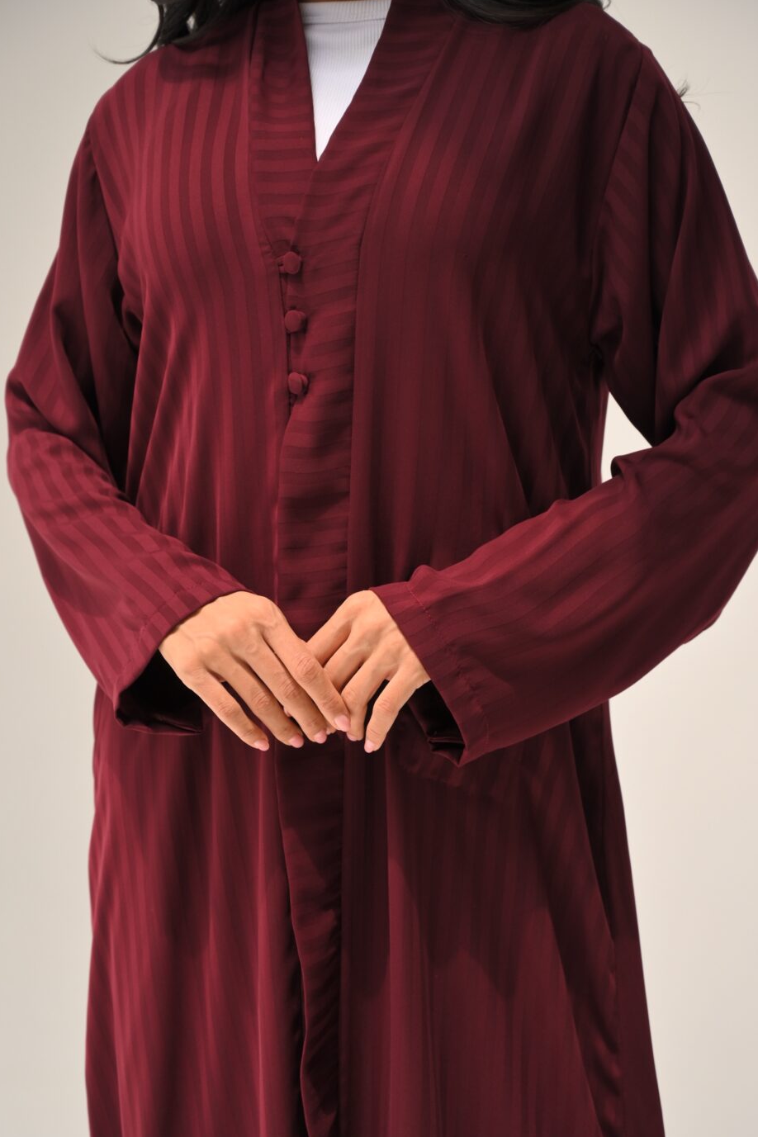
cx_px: 361
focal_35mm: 80
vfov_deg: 25.4
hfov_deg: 17.1
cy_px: 627
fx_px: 2526
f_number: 4
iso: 200
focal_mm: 68
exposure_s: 1/1250
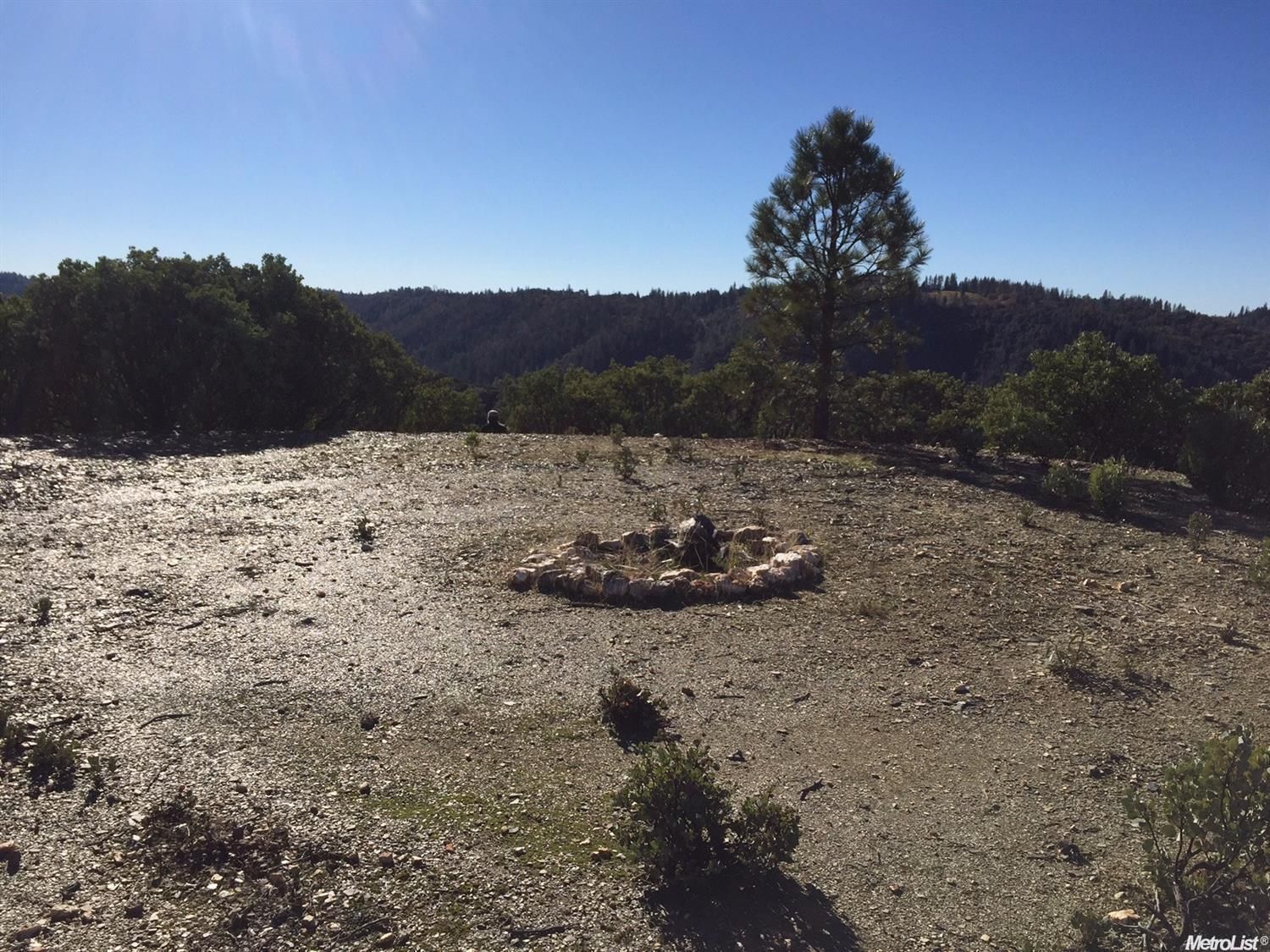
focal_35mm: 29
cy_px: 476
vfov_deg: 48.2
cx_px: 635
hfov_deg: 61.7
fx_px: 1064
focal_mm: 4.15
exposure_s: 1/4405
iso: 32
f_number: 2.2
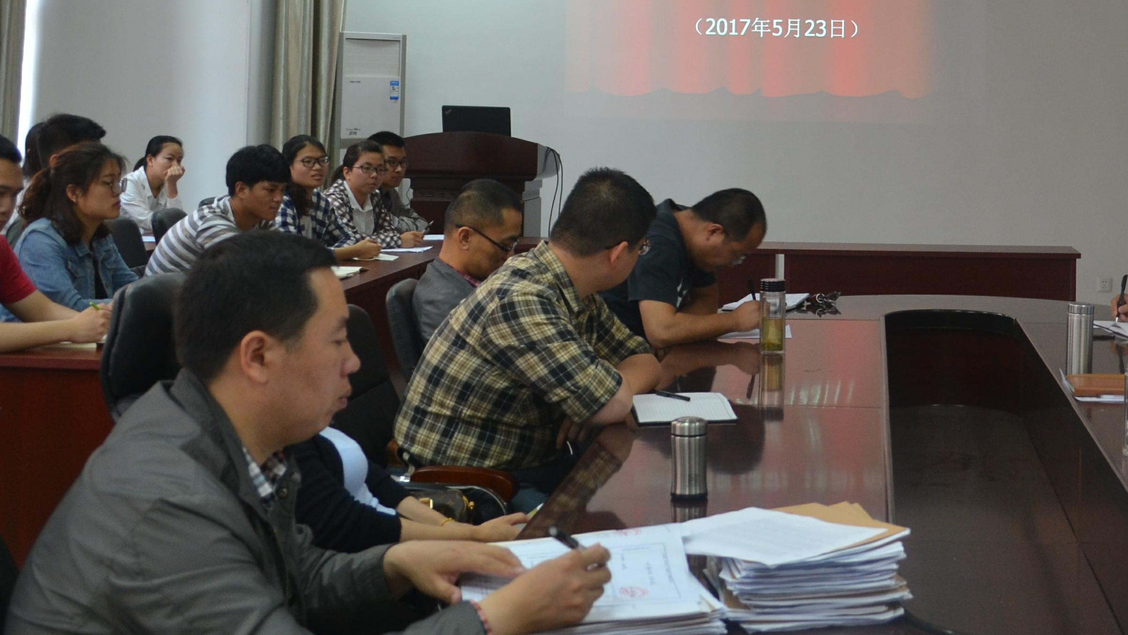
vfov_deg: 21.5
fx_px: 1615
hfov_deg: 37.4
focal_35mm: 54
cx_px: 861
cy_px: 20
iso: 400
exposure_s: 1/30
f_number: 3.5
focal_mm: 18
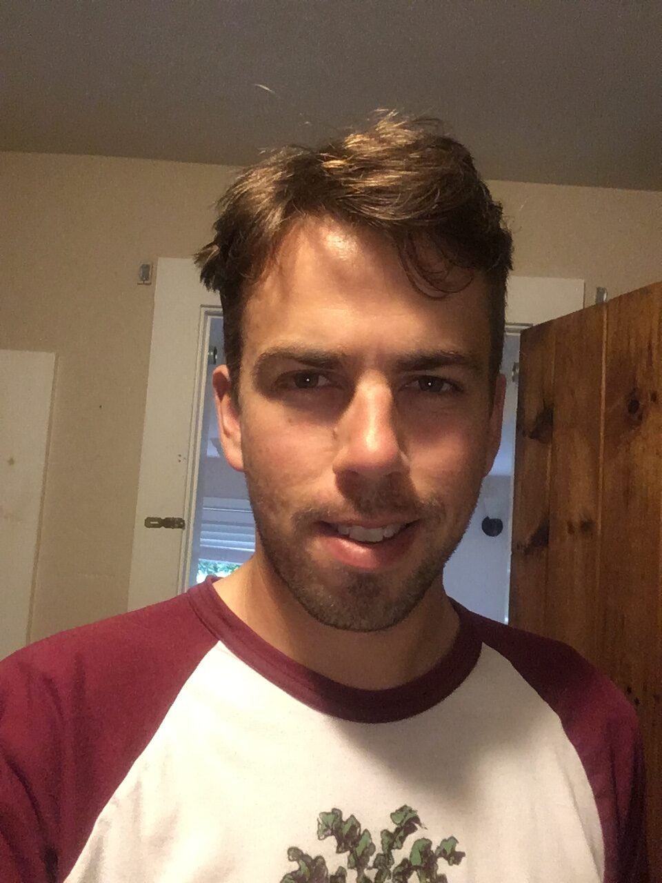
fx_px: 790
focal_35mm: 31
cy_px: 442
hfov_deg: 45.4
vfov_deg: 58.4
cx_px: 331
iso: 400
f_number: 2.4
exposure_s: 1/30
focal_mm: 2.15
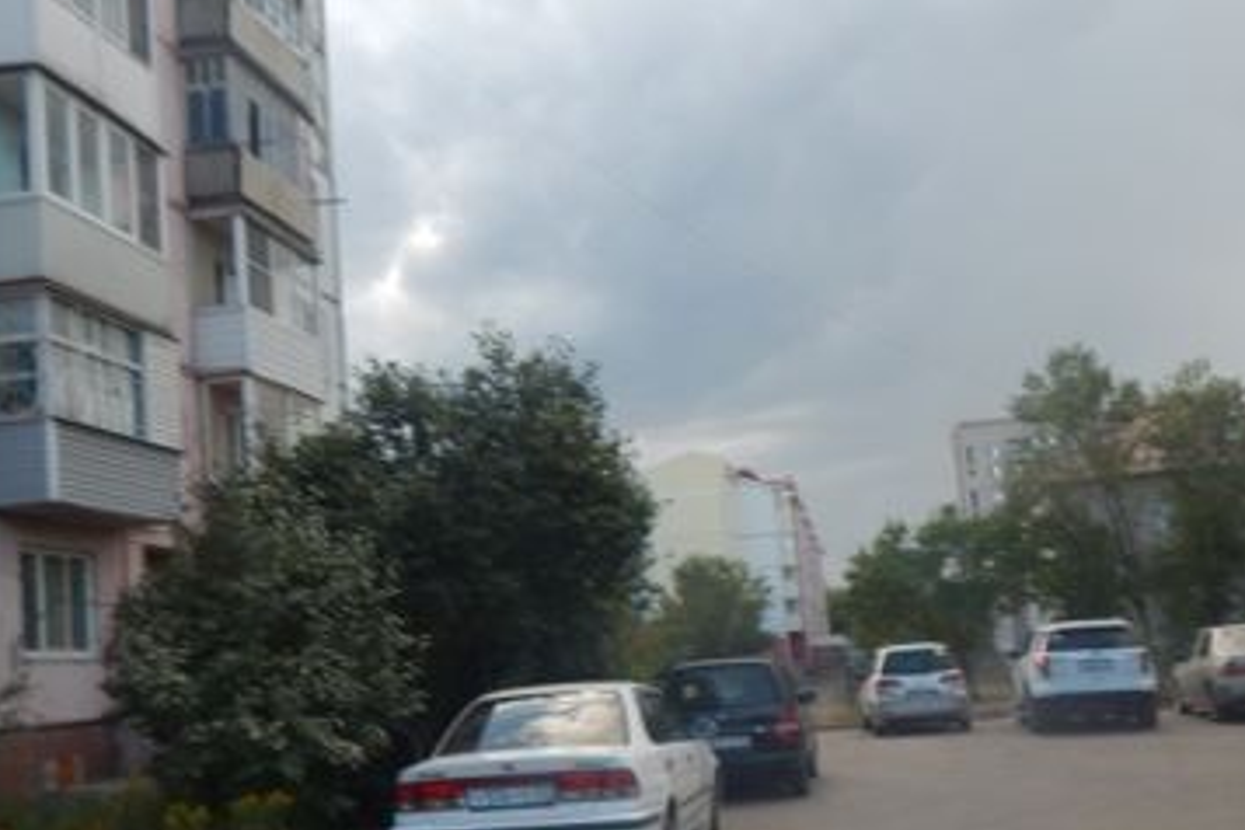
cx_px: 687
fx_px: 1418
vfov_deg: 32.5
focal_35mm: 41
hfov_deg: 47.3
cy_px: 499
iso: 125
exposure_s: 1/400
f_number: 3
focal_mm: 4
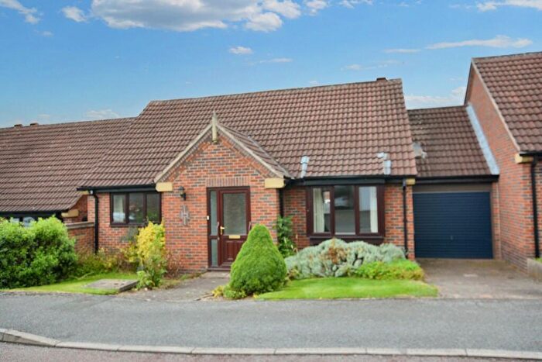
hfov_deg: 73.7
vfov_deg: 53.2
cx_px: 271
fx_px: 361
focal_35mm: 24
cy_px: 181
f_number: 5.6
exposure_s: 1/125
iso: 200
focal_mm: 16
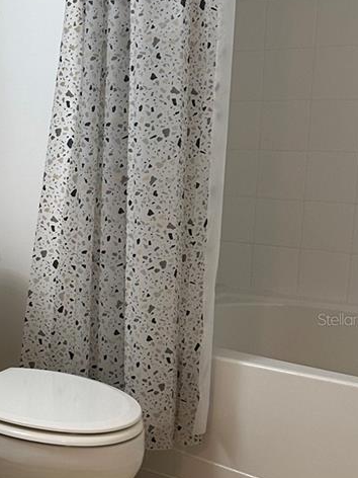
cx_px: -66
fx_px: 841
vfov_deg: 31.4
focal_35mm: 61
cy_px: 319
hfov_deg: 22.3
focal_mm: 6.86
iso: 200
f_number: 1.78
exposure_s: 1/120
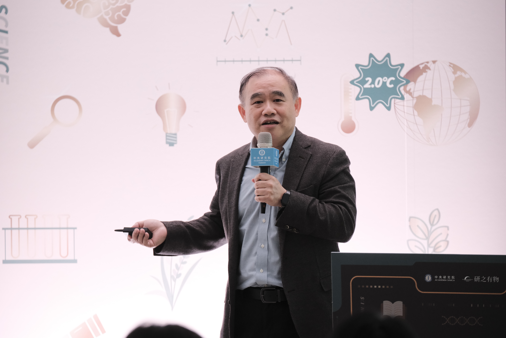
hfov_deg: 9.8
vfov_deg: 6.5
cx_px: 253
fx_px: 2951
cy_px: 169
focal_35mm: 210
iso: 4000
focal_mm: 140
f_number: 3.6
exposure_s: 1/80
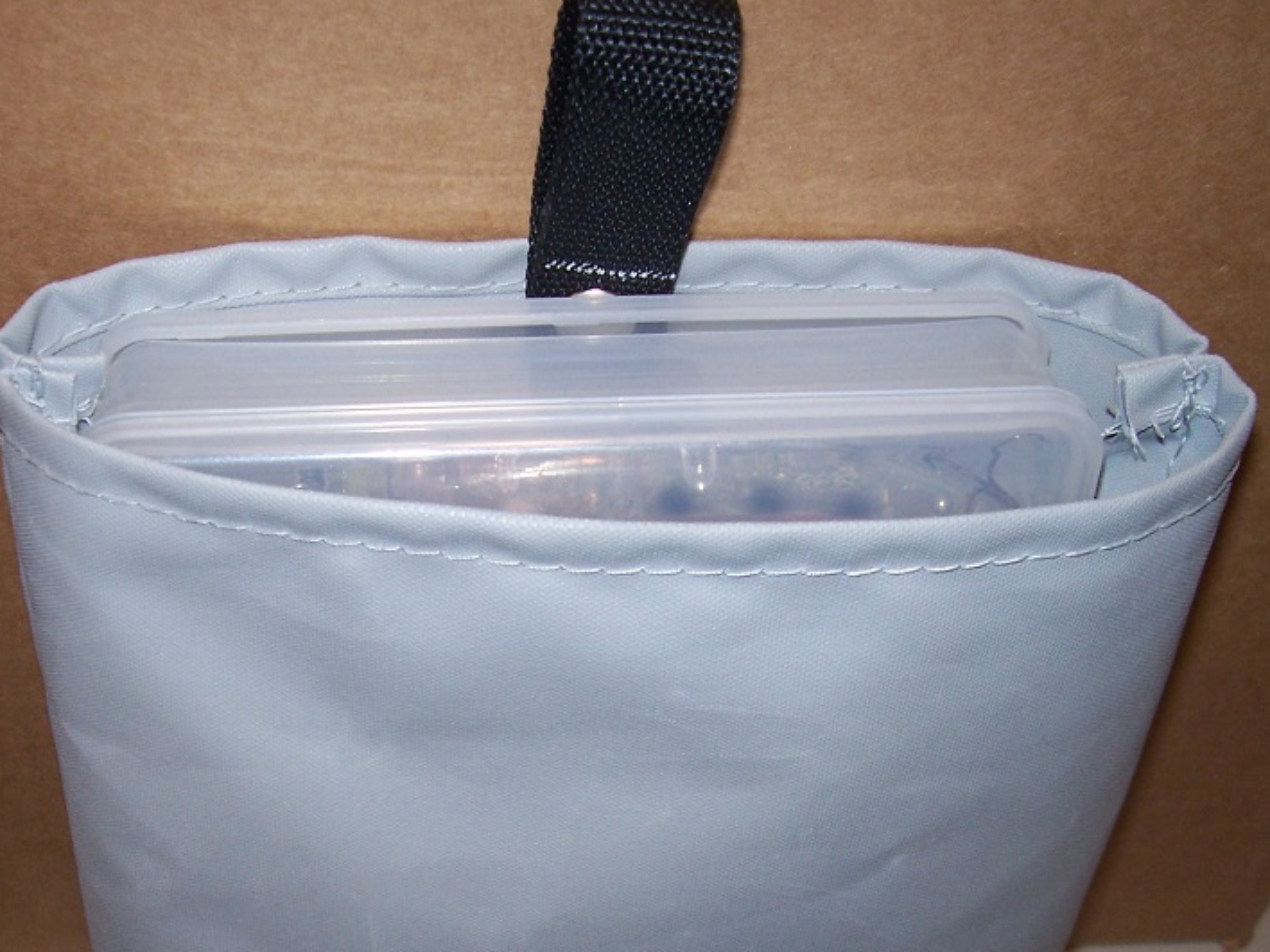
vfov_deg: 30.1
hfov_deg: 39.5
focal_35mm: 48
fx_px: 1761
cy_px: 627
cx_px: 504
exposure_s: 1/60
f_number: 2.7
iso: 125
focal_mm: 5.6
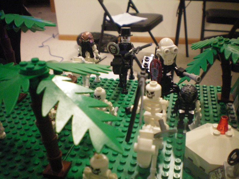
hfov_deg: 49.0
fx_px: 262
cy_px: 90
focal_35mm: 38
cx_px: 120
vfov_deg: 37.7
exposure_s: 1/20
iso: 400
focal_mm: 6.3
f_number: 3.1
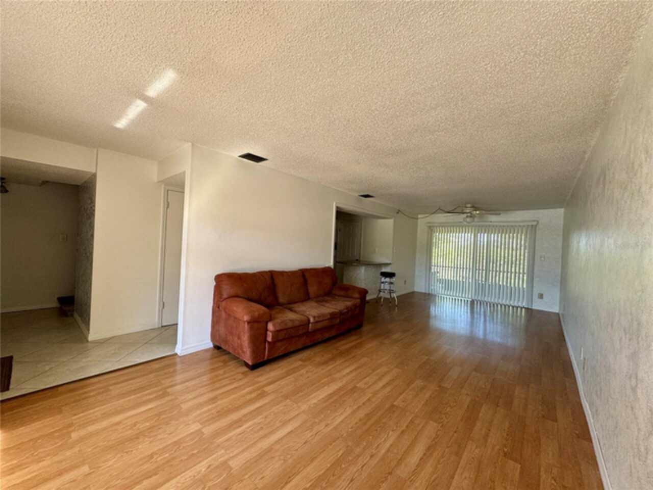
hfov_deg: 102.1
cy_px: 245
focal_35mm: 14
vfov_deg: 85.7
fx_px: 264
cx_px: 326
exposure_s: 1/99
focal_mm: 2.22
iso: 125
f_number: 2.2
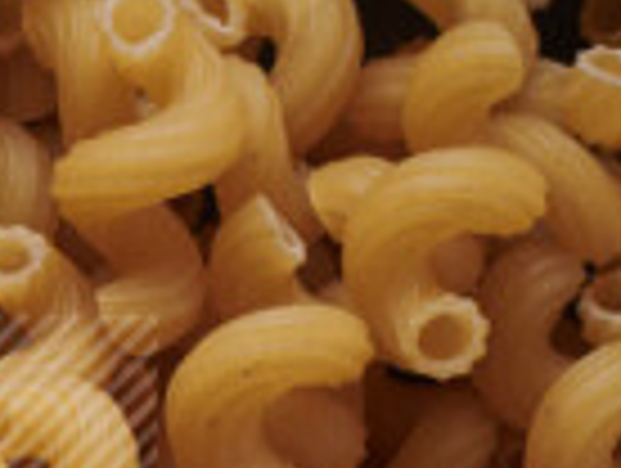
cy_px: 1089
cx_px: -968
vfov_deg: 5.2
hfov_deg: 6.7
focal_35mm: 278
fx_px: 4996
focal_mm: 50
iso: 160
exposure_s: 1/100
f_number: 8
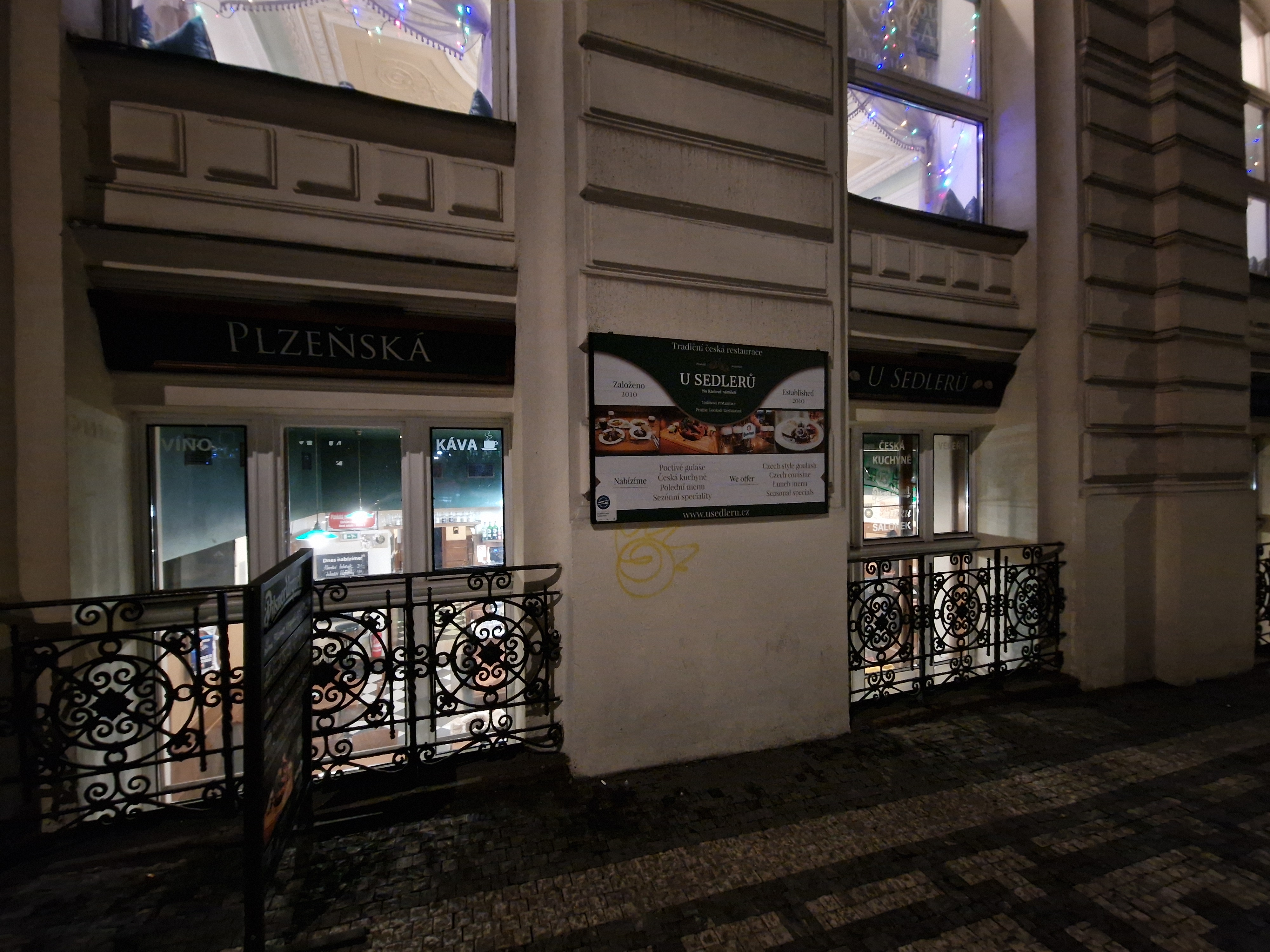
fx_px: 477
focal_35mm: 13
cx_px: 635
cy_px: 476
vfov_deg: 89.9
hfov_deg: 106.2
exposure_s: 1/25
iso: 1600
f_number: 2.2
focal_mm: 2.2
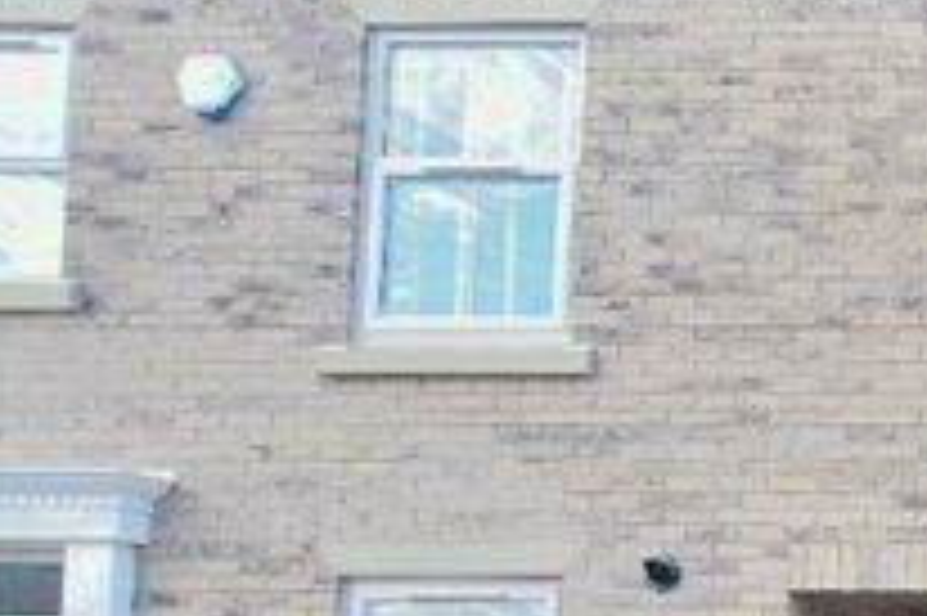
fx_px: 1312
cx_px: 1562
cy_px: 807
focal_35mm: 51
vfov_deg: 23.3
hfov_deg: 24.2
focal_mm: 10
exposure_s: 1/125
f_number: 5.6
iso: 400
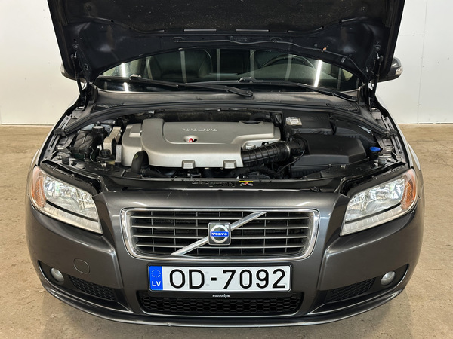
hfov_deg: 39.7
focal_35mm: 48
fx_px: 628
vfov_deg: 30.3
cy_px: 170
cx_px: 226
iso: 250
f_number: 1.8
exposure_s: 1/50
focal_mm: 6.86
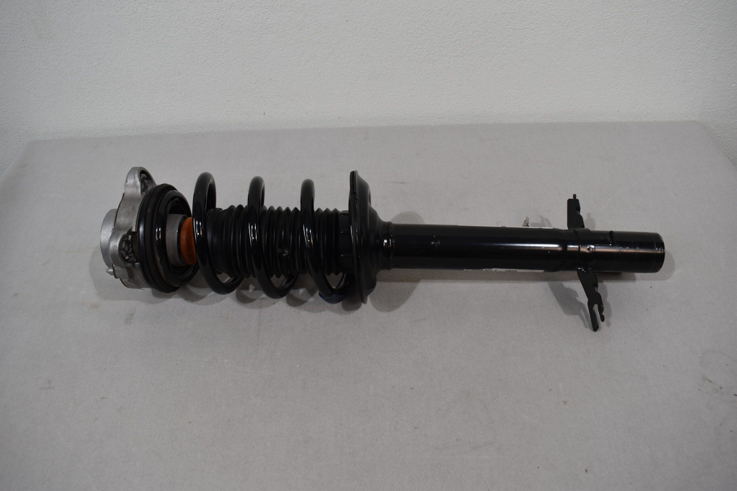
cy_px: 246
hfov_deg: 67.4
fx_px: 553
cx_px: 368
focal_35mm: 27
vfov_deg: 47.9
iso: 400
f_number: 5.6
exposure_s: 1/125
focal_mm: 18
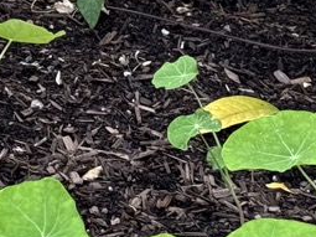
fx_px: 2199
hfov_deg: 7.9
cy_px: -274
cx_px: -306
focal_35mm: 241
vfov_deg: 6.0
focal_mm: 6.76
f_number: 1.78
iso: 200
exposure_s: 1/60
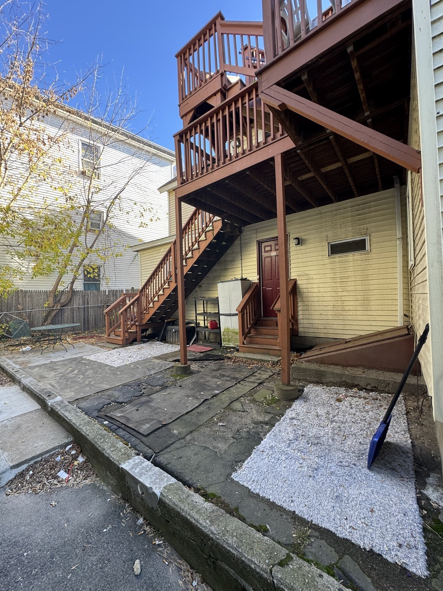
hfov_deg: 85.7
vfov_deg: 102.1
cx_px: 222
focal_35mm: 14
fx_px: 239
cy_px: 296
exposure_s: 1/99
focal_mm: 2.22
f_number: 2.2
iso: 64
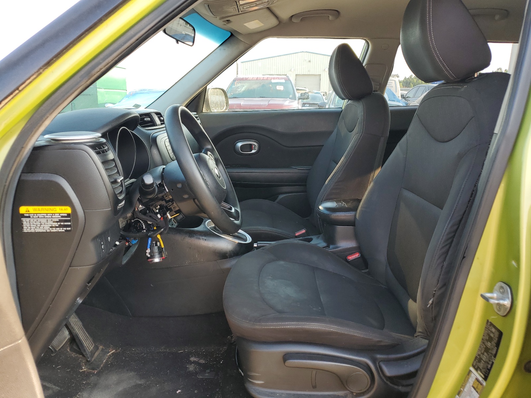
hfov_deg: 67.3
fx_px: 399
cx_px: 266
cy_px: 199
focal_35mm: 26
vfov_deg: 53.1
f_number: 1.5
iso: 50
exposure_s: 1/196
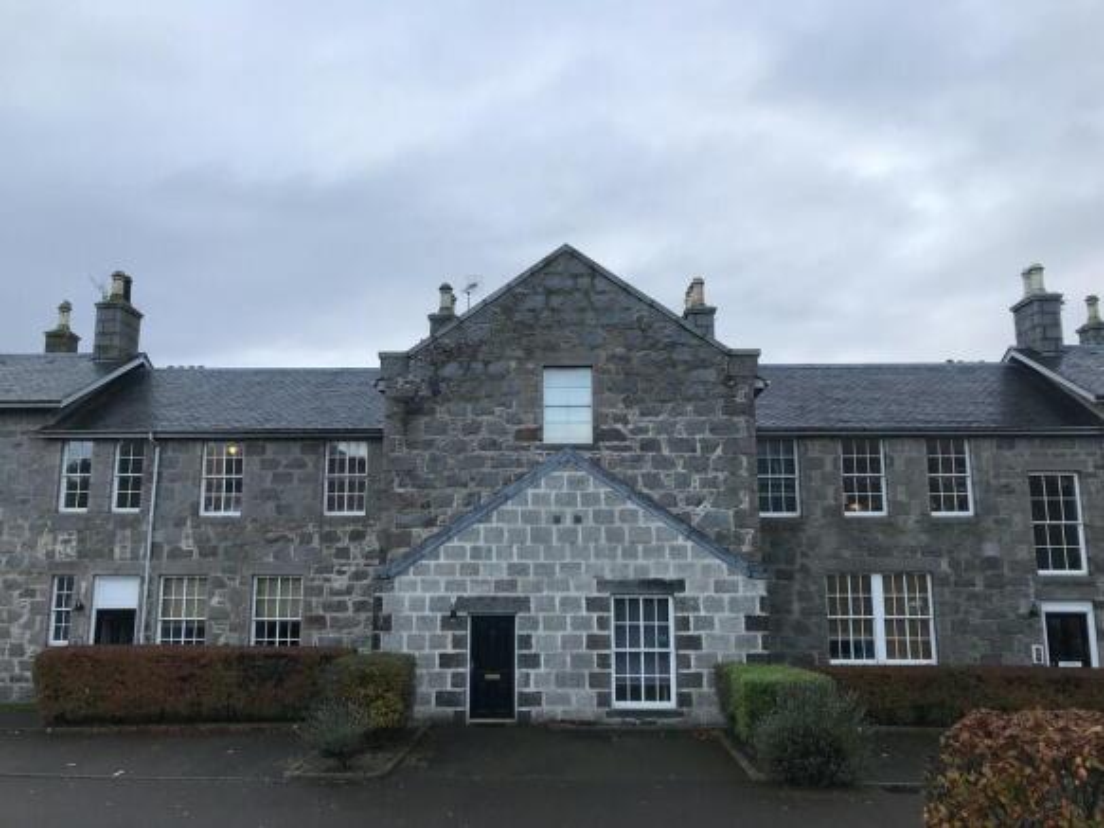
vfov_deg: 49.7
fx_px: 893
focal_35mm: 28
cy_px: 414
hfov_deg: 63.5
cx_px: 552
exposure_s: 1/235
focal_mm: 3.99
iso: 20
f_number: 1.8
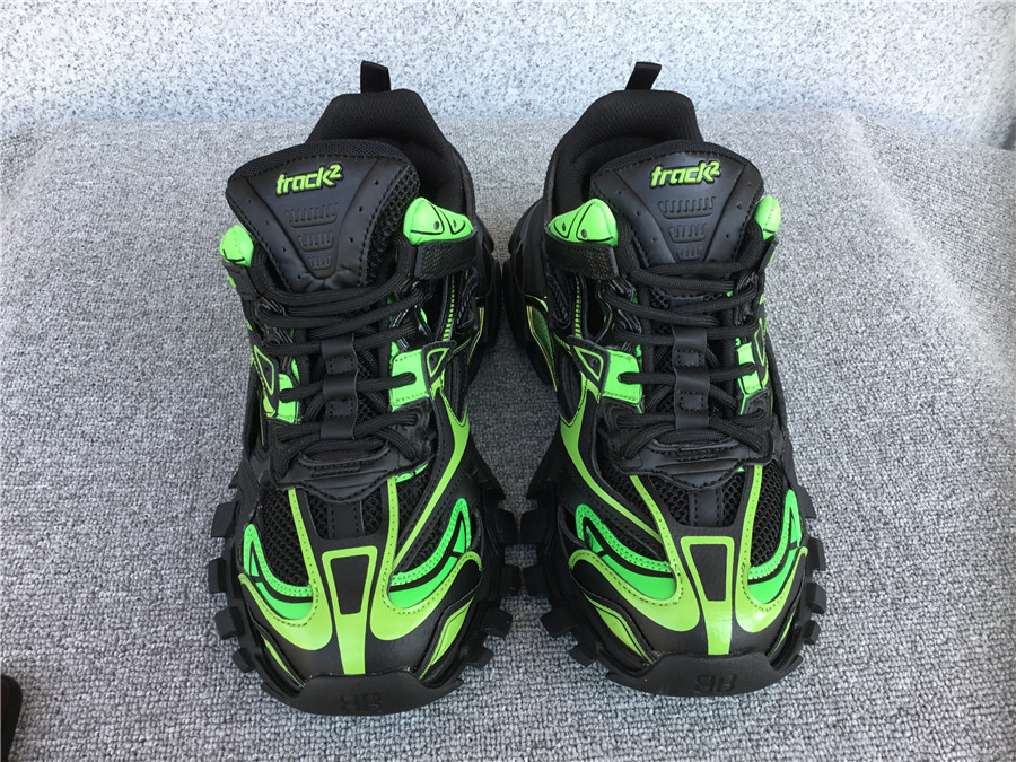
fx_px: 910
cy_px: 381
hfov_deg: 58.4
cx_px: 508
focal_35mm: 31
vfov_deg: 45.4
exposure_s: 1/100
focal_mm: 3.3
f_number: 2.4
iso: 25
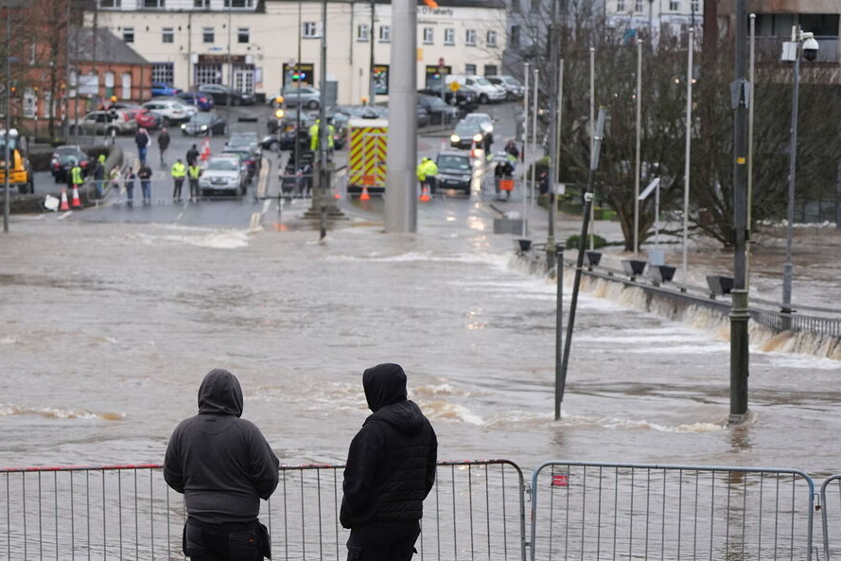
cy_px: 345
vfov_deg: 10.2
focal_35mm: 135
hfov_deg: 15.2
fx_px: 3154
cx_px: 344
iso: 1600
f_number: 4.5
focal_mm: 100
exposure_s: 1/1000
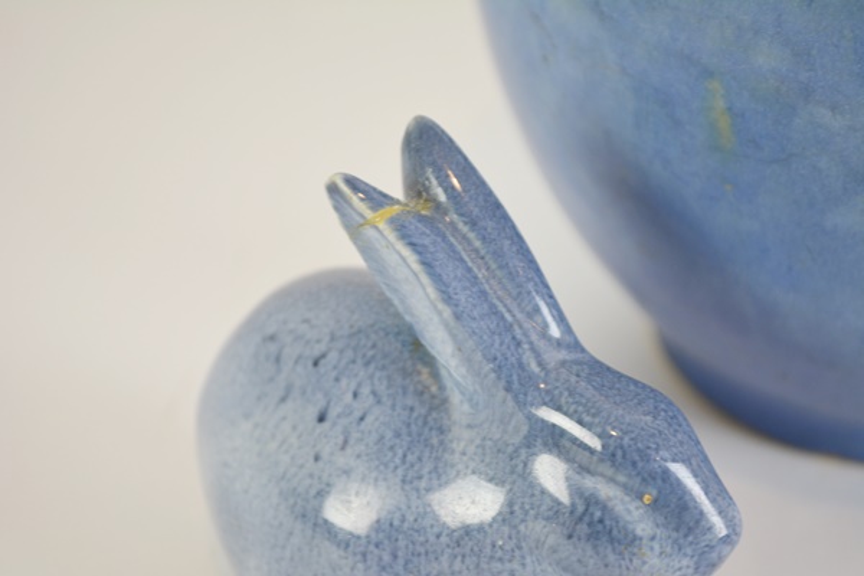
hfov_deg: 24.6
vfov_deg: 16.6
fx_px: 1980
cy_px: 288
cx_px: 432
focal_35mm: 82
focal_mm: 55
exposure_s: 1/60
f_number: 5.6
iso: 400
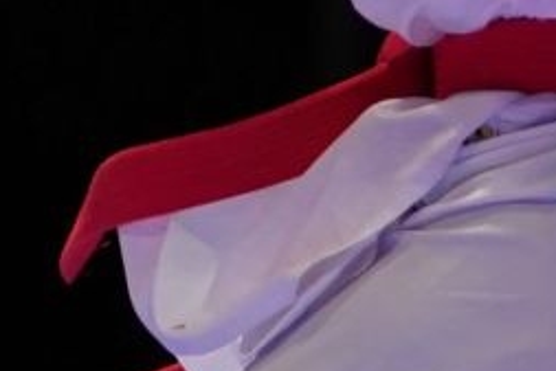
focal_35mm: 1474
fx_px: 22777
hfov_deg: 1.4
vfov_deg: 0.9
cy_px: -689
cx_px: -299
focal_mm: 138
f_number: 2.8
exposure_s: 1/1000
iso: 1600
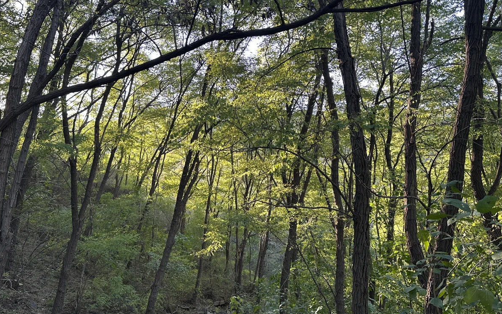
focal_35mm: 31
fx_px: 424
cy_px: 141
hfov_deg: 61.0
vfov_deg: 40.6
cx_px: 220
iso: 64
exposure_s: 1/121
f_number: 1.78
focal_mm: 6.86
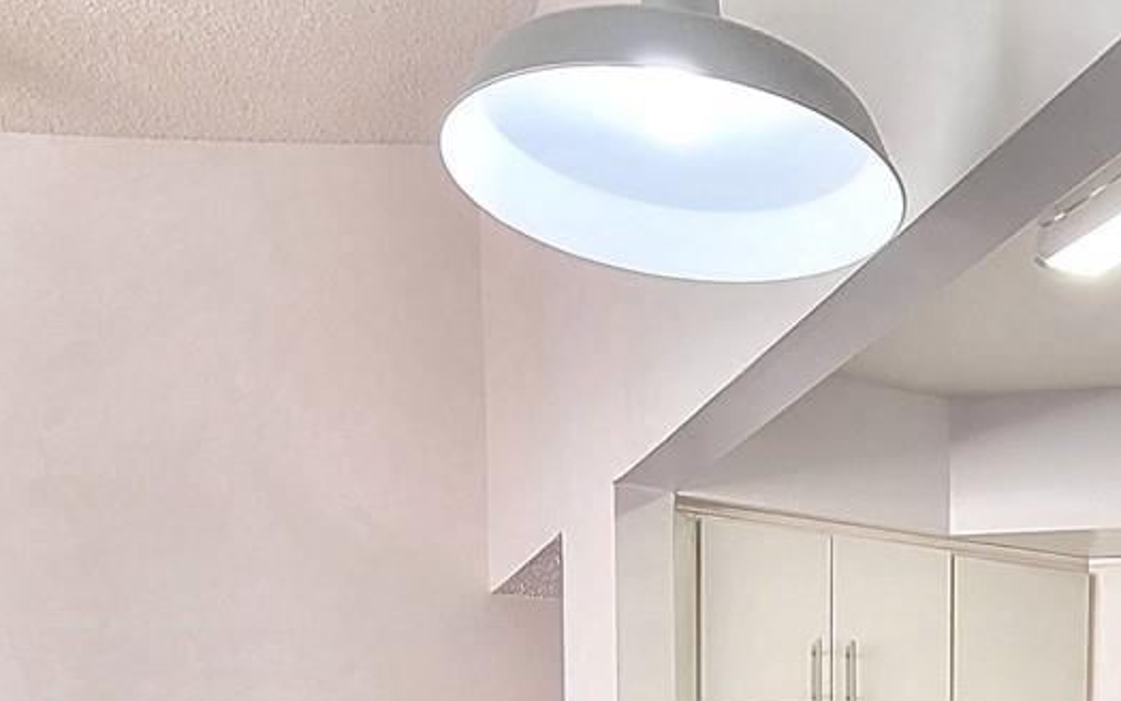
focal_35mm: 42
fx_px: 1283
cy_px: 936
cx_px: 1055
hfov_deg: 42.4
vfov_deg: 25.7
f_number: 2.2
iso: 160
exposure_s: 1/60
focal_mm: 2.2
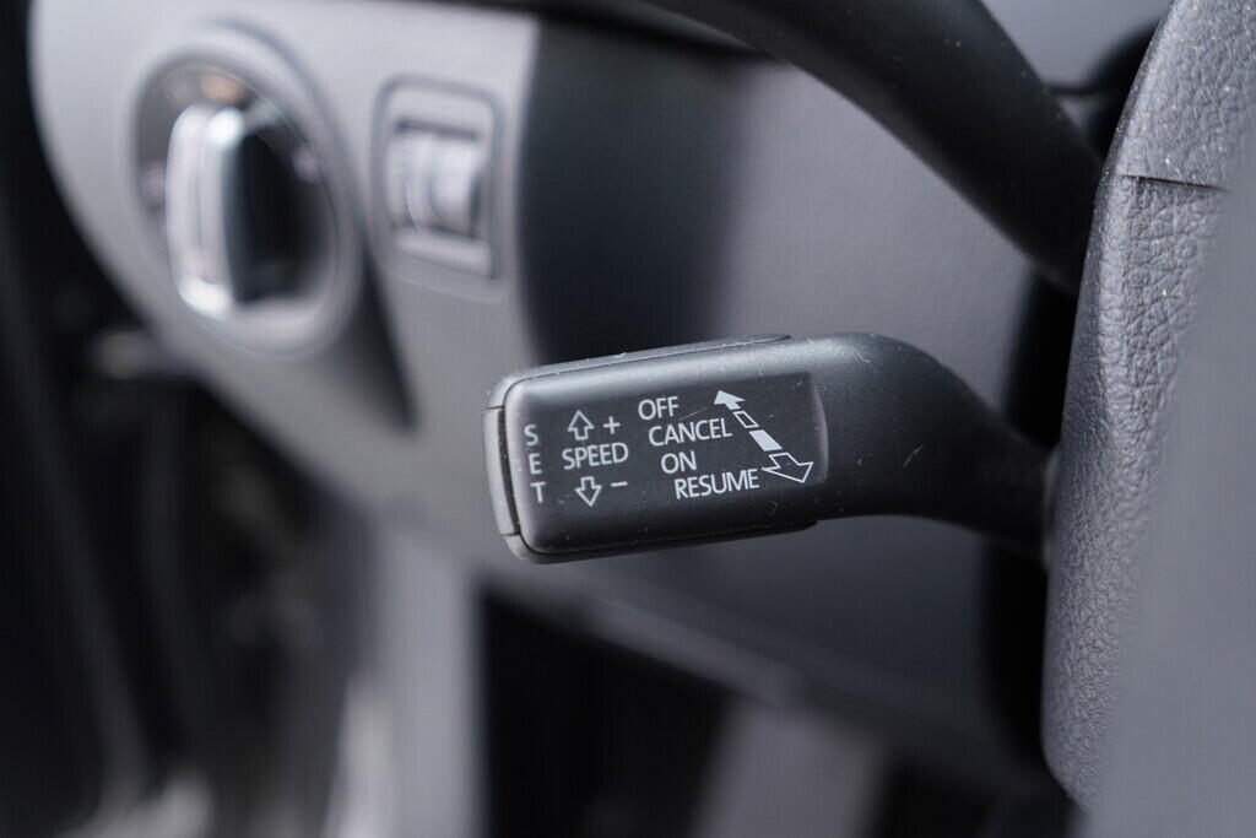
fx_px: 1256
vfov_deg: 36.9
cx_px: 628
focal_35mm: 36
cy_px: 419
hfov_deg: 53.1
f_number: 2.8
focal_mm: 24
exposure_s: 1/40
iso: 500
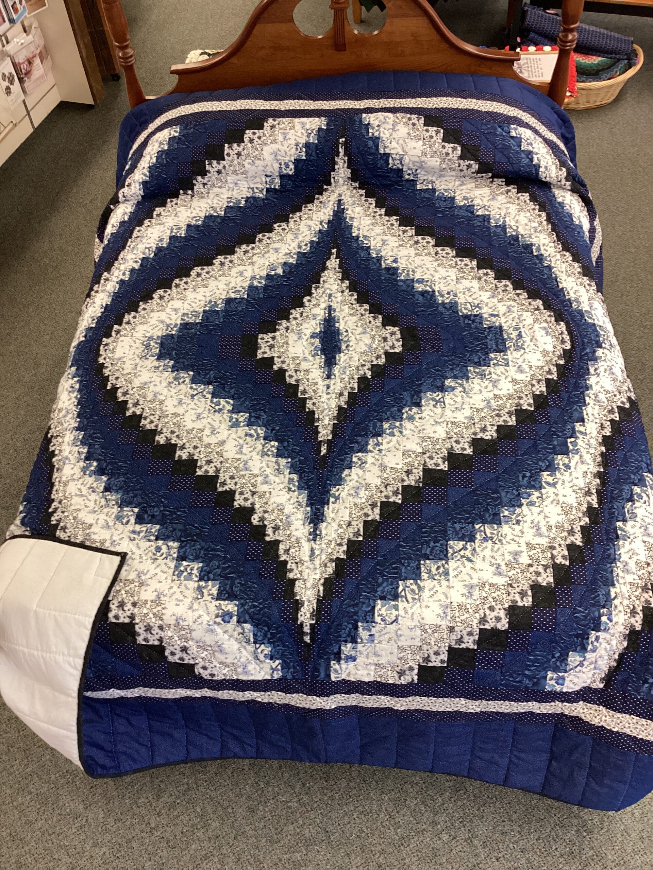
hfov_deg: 45.4
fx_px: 780
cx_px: 326
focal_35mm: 31
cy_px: 435
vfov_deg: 58.4
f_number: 2.4
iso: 160
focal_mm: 3.3
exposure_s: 1/60
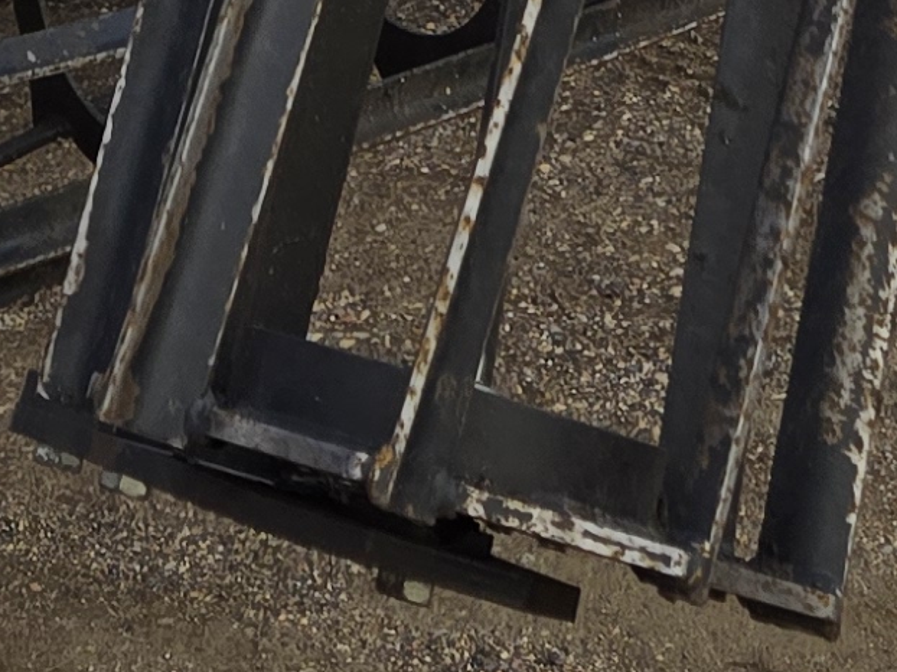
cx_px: 323
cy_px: -1419
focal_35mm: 148
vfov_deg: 8.3
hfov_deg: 13.3
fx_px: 3834
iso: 25
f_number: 1.8
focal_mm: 5.4
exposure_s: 1/952
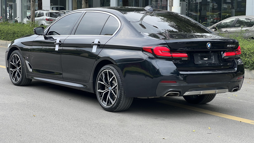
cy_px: 67
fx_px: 566
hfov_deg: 25.3
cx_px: 127
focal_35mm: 84
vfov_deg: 14.4
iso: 32
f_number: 2.8
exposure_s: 1/157
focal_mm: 9
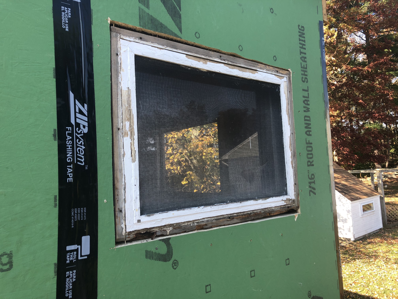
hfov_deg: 63.4
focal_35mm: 28
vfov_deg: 49.7
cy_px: 150
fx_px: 322
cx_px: 199
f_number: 1.8
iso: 20
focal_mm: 3.99
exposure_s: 1/209
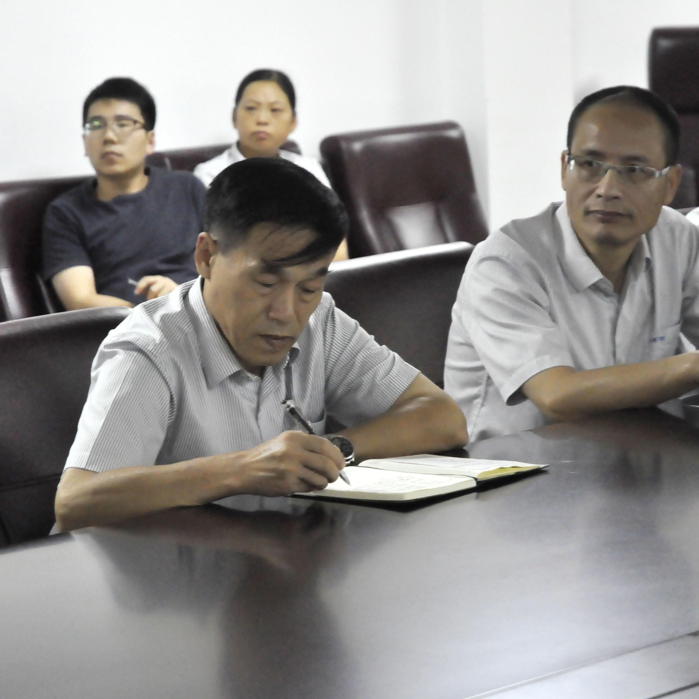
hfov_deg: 12.9
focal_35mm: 135
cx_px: 307
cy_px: 350
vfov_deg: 12.9
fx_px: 3084
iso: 3200
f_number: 4.5
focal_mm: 70
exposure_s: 1/80
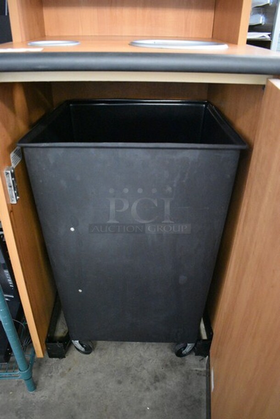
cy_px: 210
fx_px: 314
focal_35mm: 27
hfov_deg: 48.0
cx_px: 140
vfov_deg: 67.3
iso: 8000
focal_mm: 18
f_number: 3.5
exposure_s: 1/125
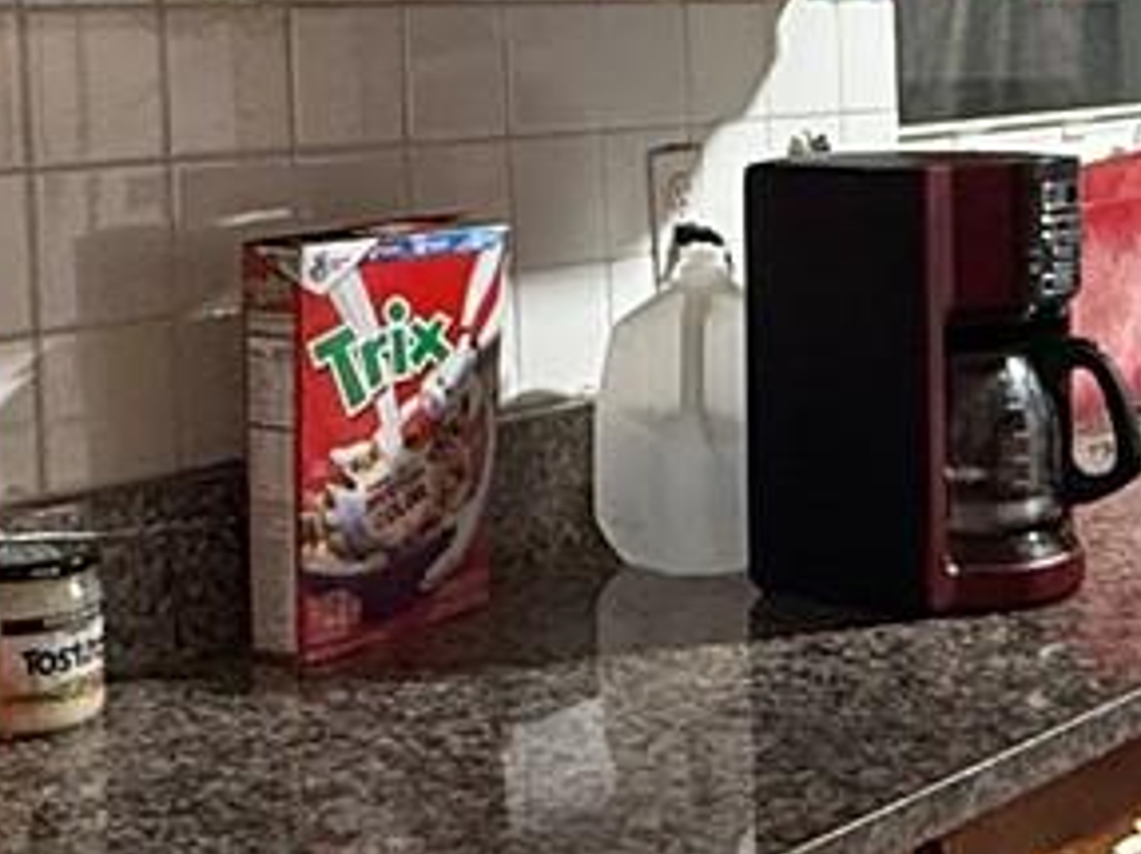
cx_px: 1093
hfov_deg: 24.1
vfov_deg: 18.6
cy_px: 103
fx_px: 2570
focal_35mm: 78
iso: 640
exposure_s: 1/60
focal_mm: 2.22
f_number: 2.2
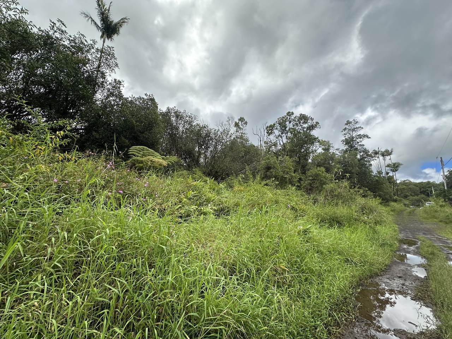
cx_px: 226
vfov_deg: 85.7
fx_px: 183
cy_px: 170
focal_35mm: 14
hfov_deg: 102.1
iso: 50
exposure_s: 1/1511
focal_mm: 2.22
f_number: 2.2
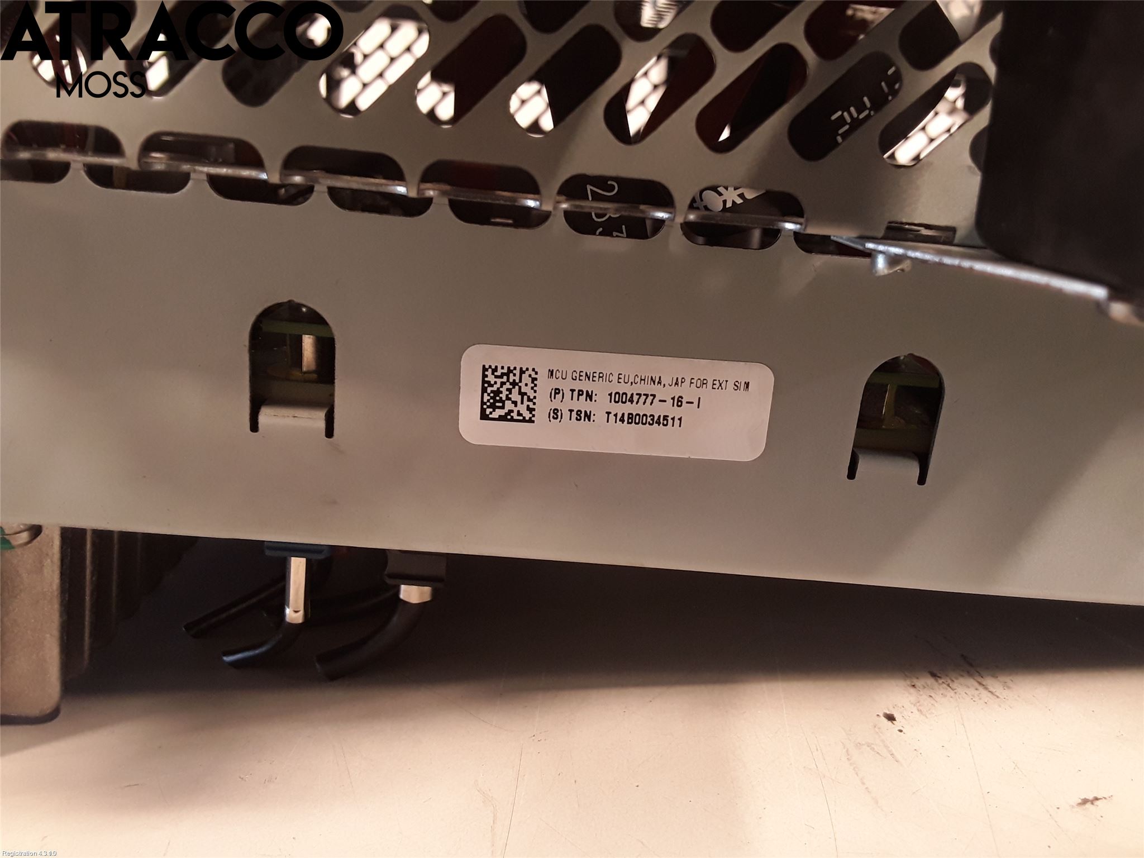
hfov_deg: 63.4
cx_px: 572
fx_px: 925
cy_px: 429
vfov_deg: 49.7
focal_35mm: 28
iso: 100
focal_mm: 2.91
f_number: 1.9
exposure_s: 1/17
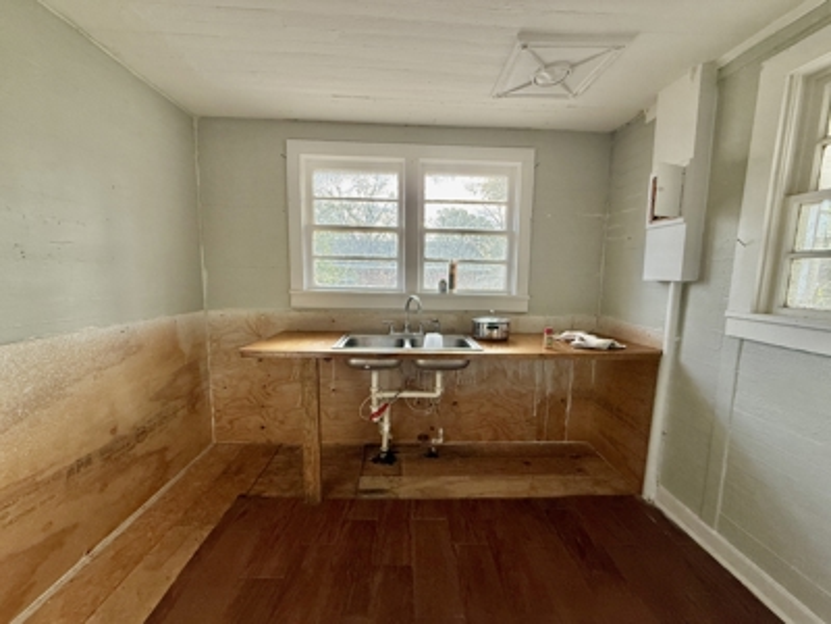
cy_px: 312
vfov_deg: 85.7
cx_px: 416
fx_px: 336
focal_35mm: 14
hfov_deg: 102.1
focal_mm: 2.22
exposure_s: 1/99
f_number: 2.2
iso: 125
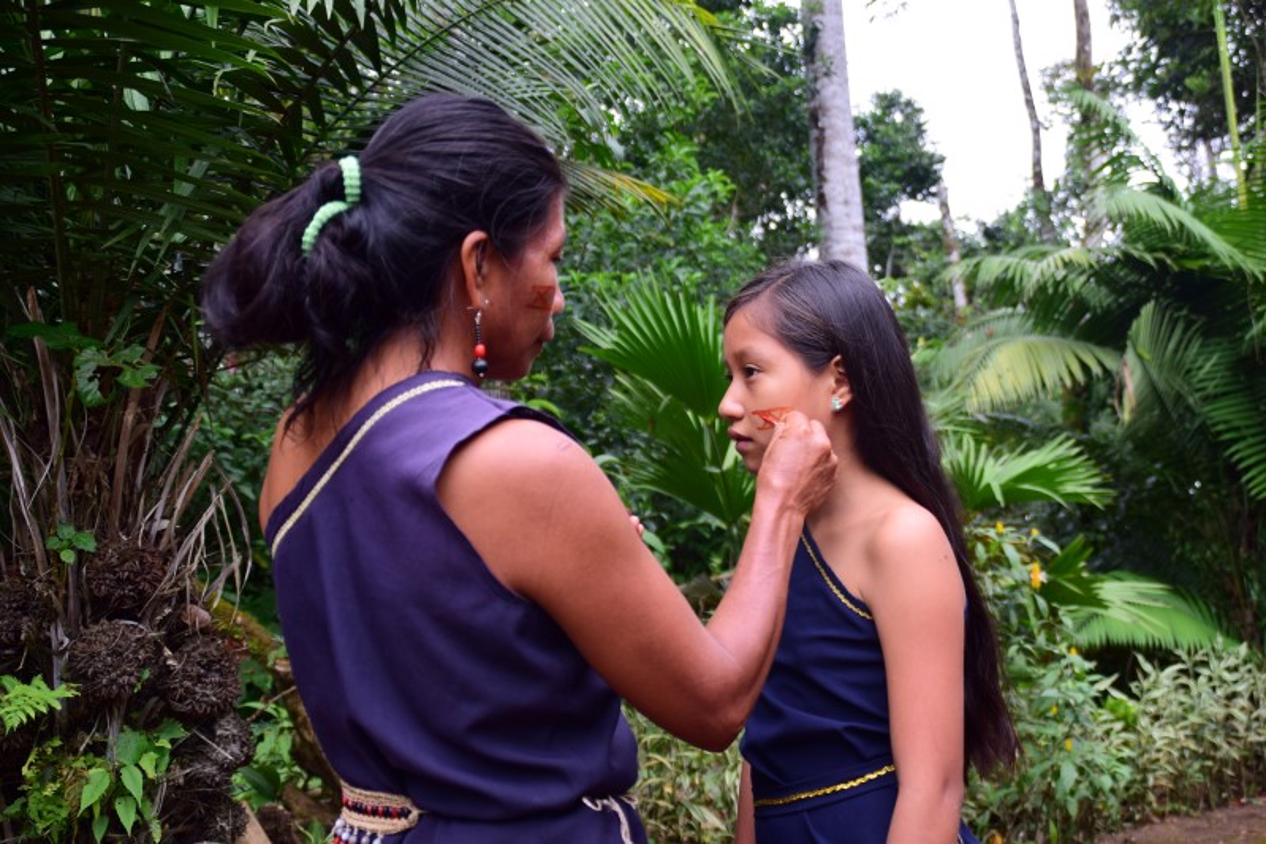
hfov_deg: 46.4
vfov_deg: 31.9
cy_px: 422
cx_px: 633
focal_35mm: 42
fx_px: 1477
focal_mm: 28
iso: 100
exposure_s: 1/100
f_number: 4
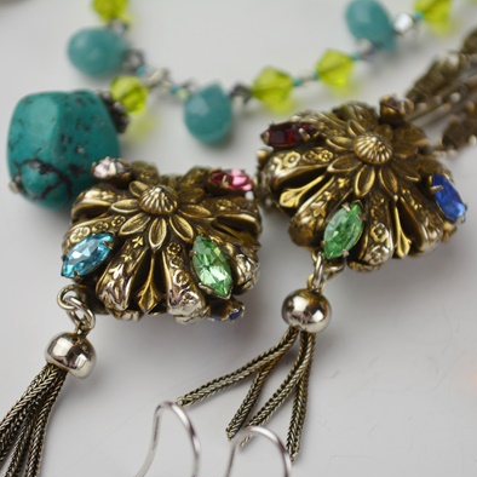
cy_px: 241
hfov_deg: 16.3
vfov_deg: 16.3
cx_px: 246
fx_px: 1663
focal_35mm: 107
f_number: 6.3
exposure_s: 1/160
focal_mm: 55
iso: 200
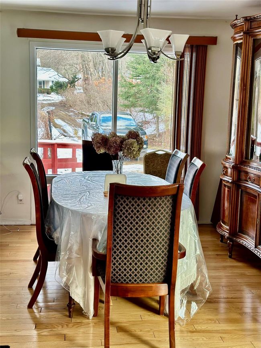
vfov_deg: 39.7
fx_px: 483
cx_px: 130
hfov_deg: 30.3
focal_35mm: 48
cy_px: 174
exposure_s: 1/125
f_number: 1.78
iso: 100
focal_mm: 6.86
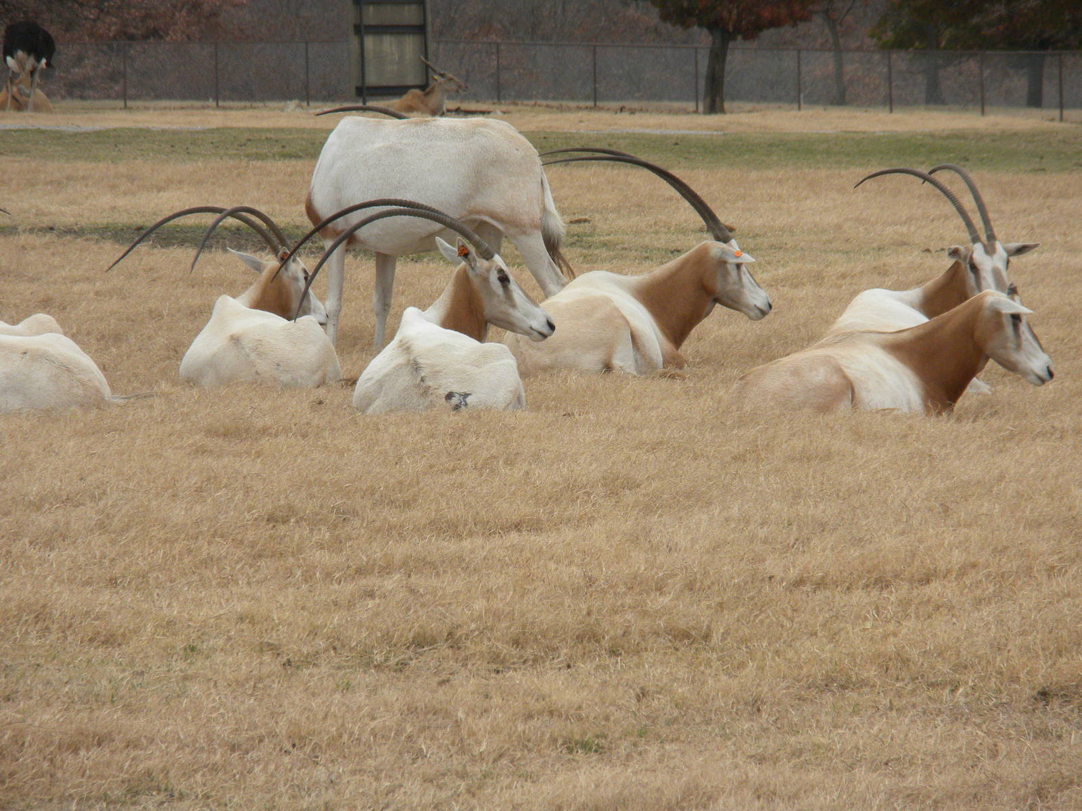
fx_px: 8127
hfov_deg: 7.6
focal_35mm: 260
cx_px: 541
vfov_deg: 5.7
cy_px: 406
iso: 174
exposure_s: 1/489
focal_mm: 46.2
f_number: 5.3
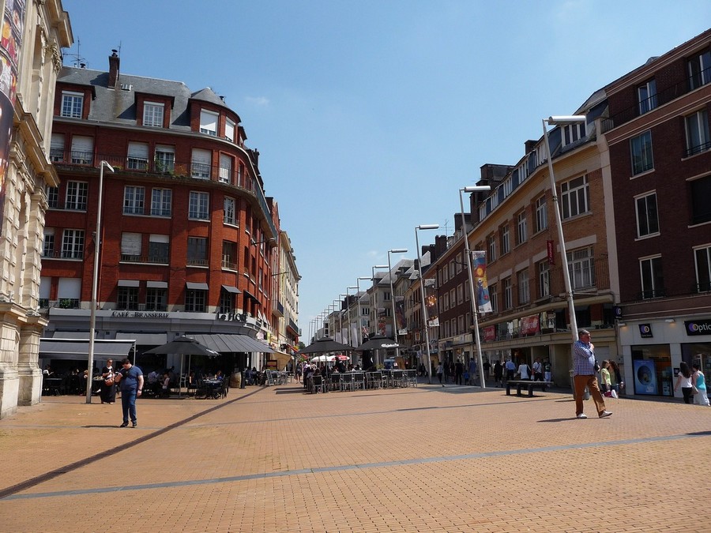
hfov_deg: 61.7
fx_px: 596
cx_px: 356
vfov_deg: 48.2
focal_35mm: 29
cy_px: 266
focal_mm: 4.7
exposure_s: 1/250
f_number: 8
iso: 100
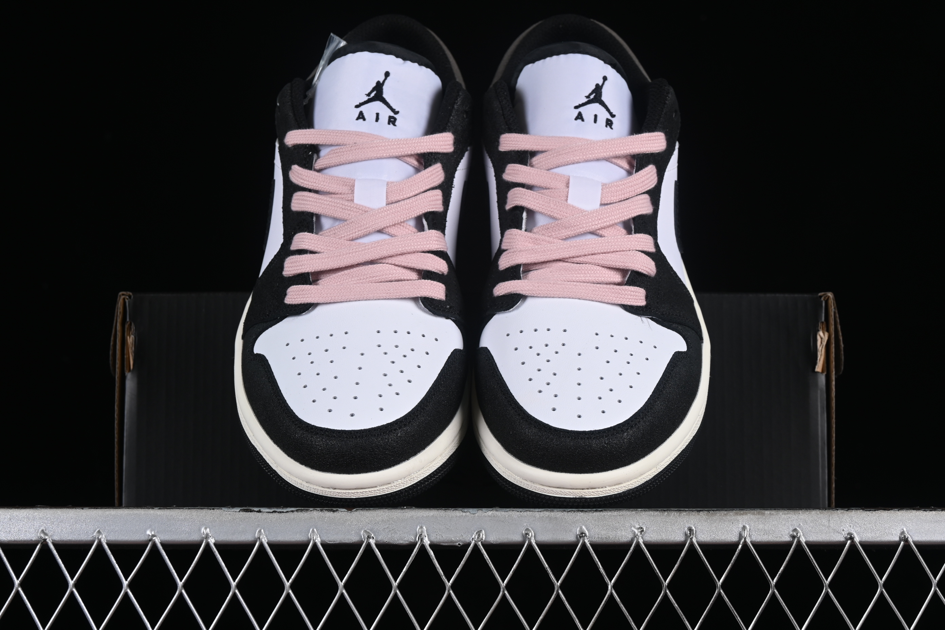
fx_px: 1969
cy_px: 315
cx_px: 472
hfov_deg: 27.0
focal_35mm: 75
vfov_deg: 18.2
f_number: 8
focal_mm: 50
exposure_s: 1/60
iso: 160
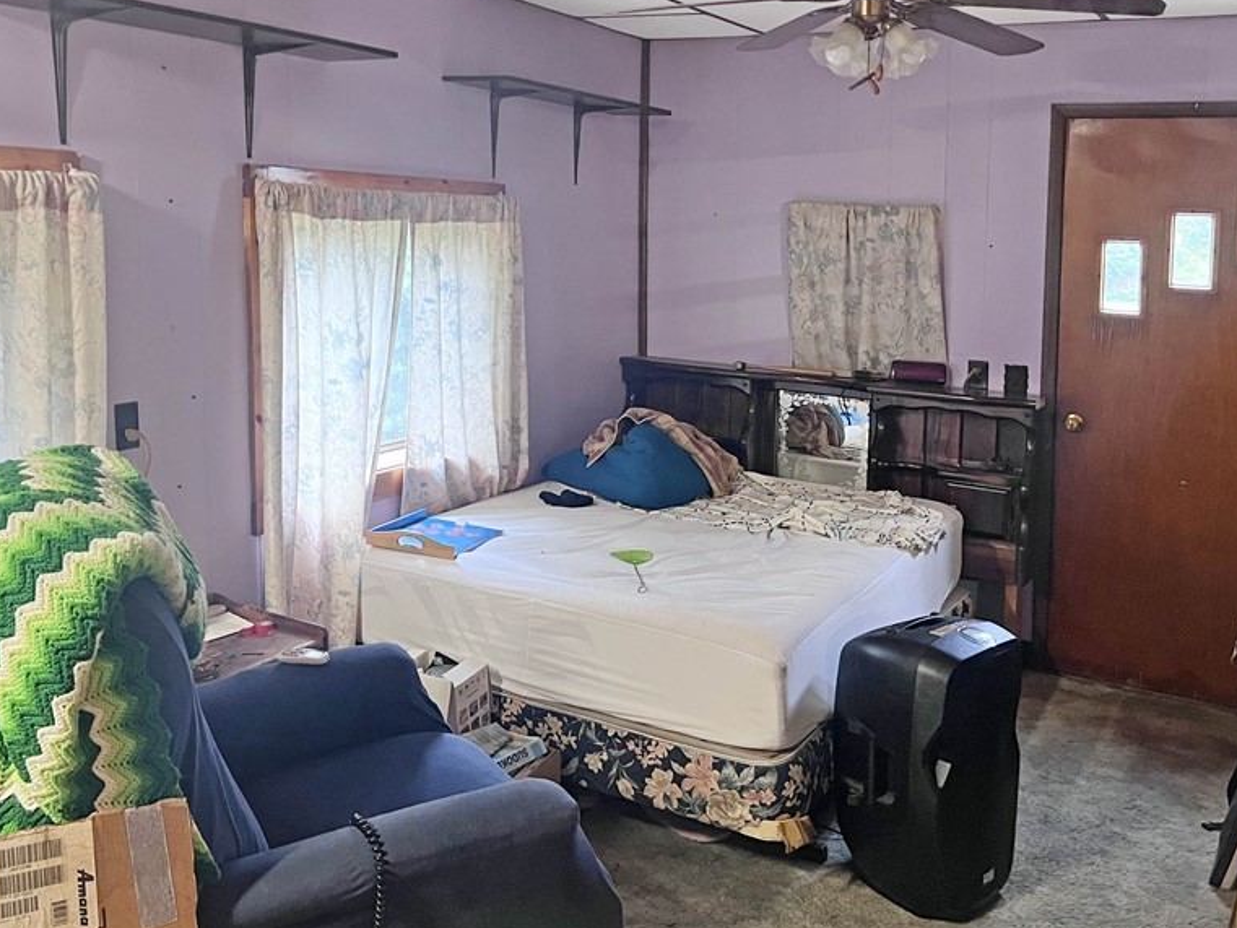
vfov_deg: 40.7
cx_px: 528
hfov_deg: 52.4
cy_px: 418
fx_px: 1251
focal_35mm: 35
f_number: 1.5
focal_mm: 5.7
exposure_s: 1/60
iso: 400
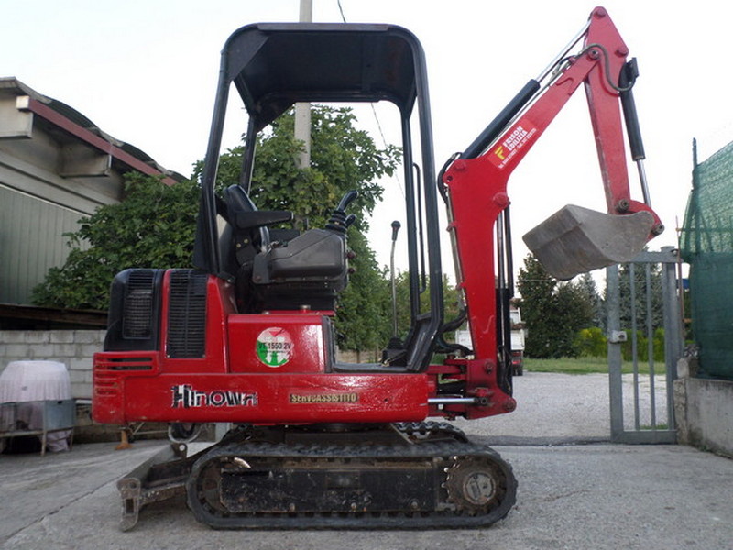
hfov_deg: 60.0
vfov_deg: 46.8
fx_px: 635
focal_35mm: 30
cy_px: 275
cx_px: 366
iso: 120
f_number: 2.7
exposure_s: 1/90
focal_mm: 5.5
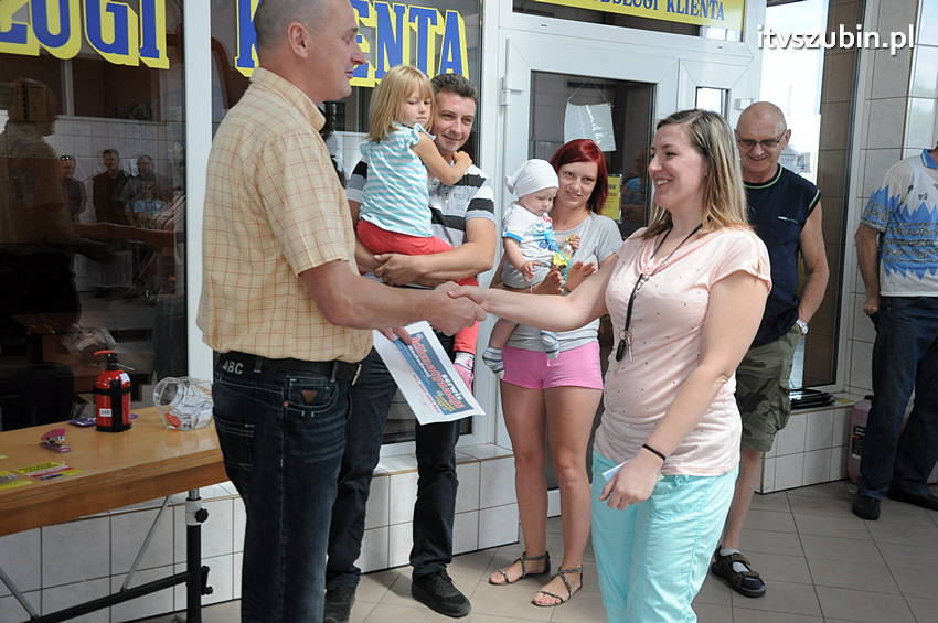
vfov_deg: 34.1
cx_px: 469
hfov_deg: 49.6
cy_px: 312
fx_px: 1015
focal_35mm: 39
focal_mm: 26
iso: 800
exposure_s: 1/160
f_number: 5.6
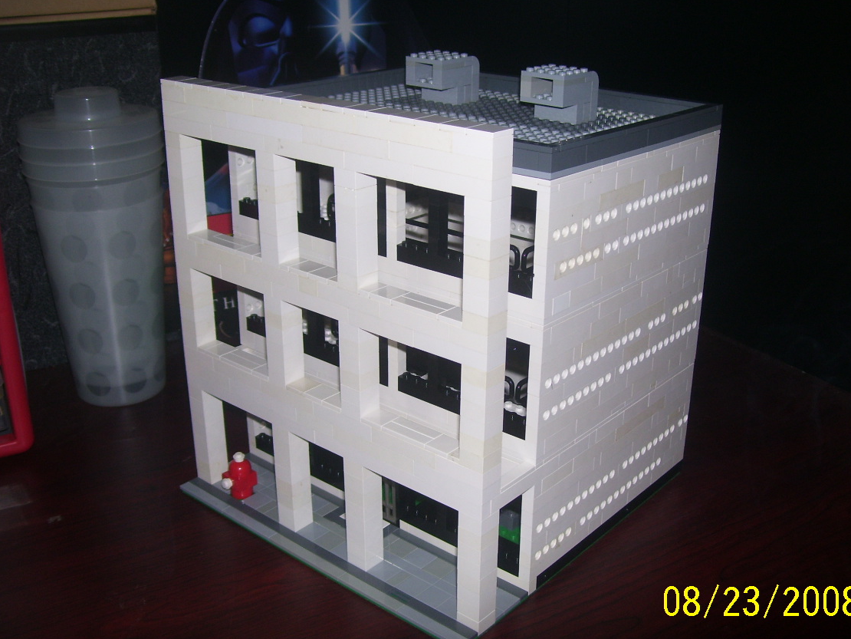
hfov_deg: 46.8
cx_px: 447
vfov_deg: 36.0
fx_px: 984
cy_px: 342
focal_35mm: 40
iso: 80
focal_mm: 6
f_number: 2.7
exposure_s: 1/60
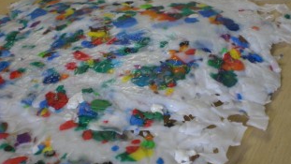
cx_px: 175
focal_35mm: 50
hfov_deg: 41.1
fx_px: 386
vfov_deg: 24.0
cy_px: 75
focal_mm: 6.3
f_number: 3.1
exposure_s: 1/80
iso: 200
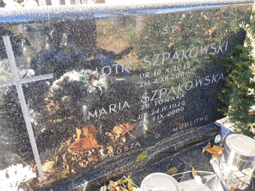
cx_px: 128
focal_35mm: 28
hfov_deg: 63.5
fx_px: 206
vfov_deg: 49.7
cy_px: 96
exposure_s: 1/100
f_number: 1.9
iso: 50
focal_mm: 2.9
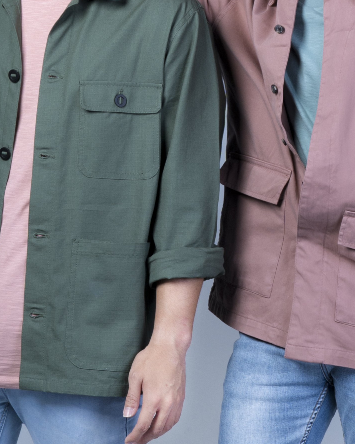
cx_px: 187
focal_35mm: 131
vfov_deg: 14.7
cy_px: 167
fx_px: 1720
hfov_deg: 11.8
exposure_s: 1/160
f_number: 18
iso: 125
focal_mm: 42
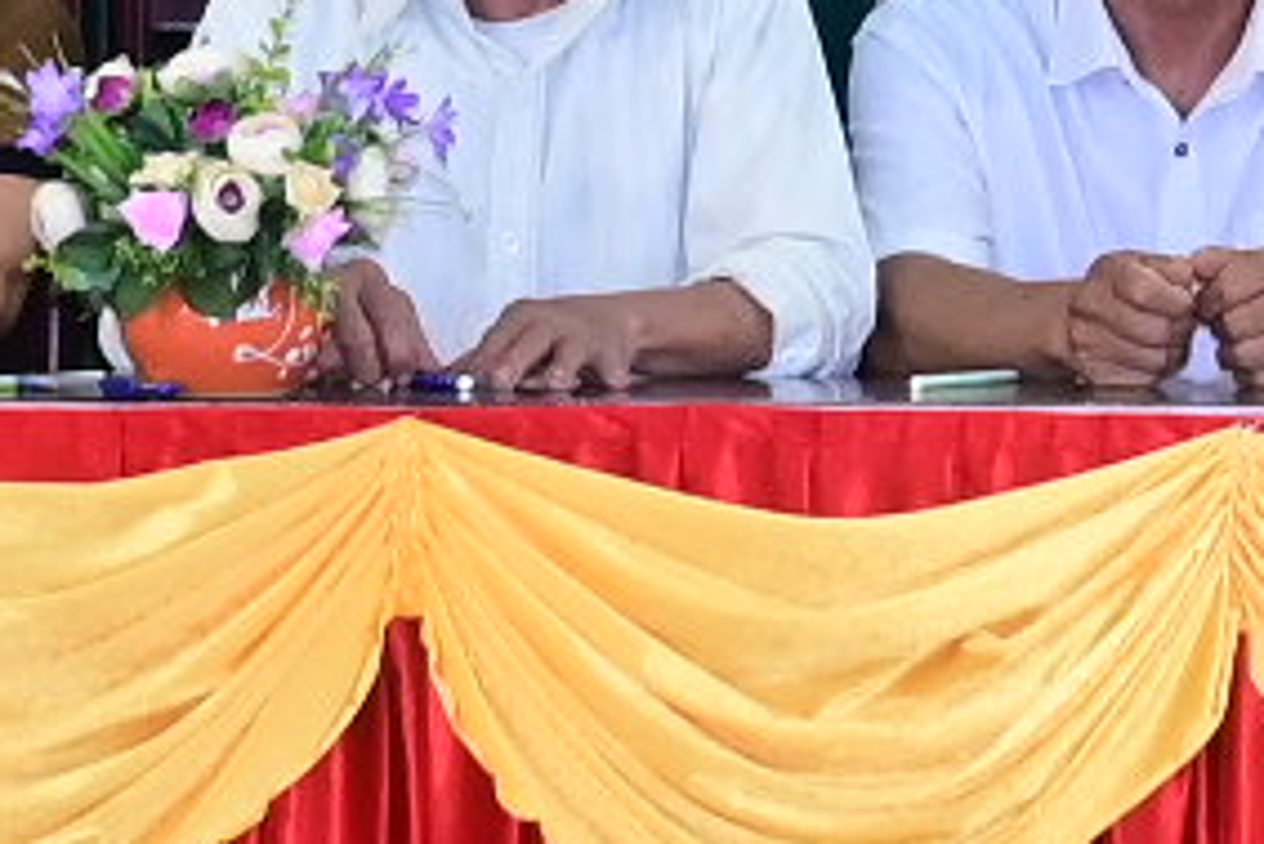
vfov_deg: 4.4
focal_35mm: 313
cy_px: -701
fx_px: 10995
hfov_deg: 6.6
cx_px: 951
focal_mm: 30
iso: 1600
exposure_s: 1/200
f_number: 5.6
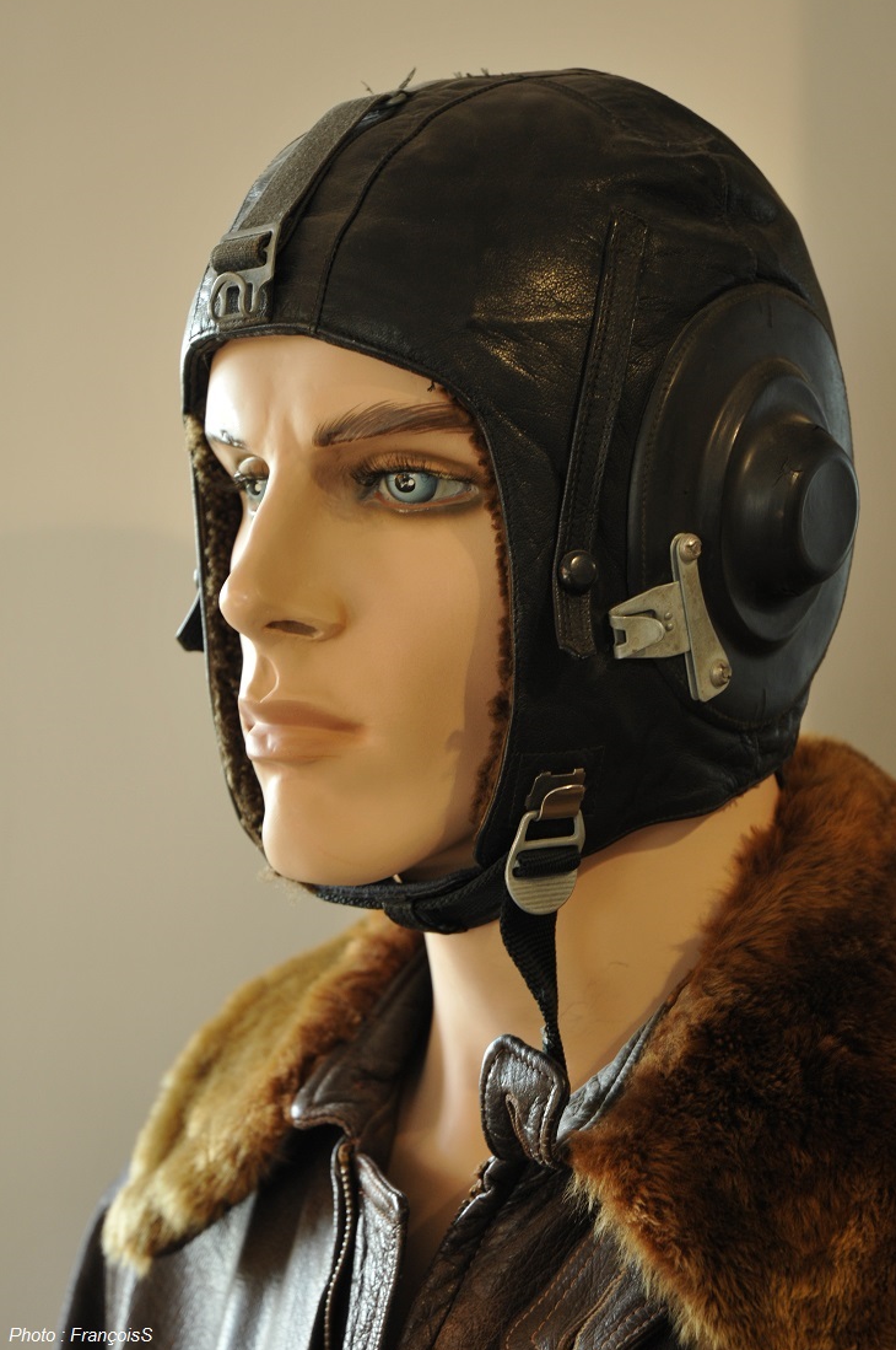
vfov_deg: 27.7
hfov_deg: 18.6
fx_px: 2732
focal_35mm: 73
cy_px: 673
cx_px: 452
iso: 400
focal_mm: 48
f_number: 4.5
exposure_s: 1/40
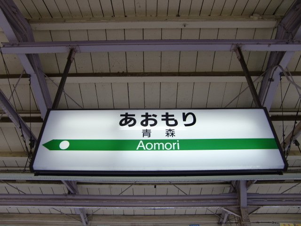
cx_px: 150
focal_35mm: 28
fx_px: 243
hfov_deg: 63.4
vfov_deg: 49.7
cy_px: 113
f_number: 2.6
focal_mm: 4.9
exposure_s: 1/80
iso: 64
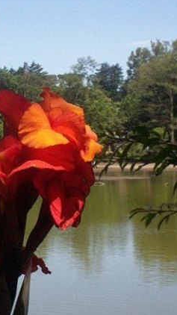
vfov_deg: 19.2
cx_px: 31
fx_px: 927
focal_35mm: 111
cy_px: 107
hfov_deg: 10.9
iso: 100
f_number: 4.5
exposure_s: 1/557
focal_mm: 6
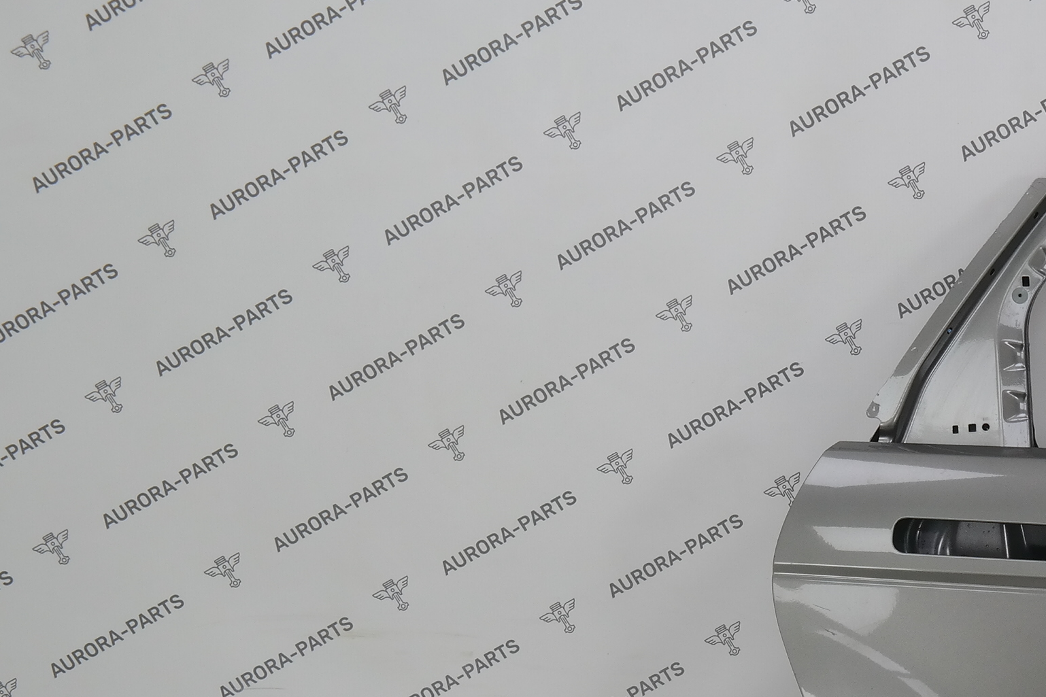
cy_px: 641
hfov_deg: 20.8
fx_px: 2644
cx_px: 1278
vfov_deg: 14.8
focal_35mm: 91
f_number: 7.1
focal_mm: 24
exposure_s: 1/50
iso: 200
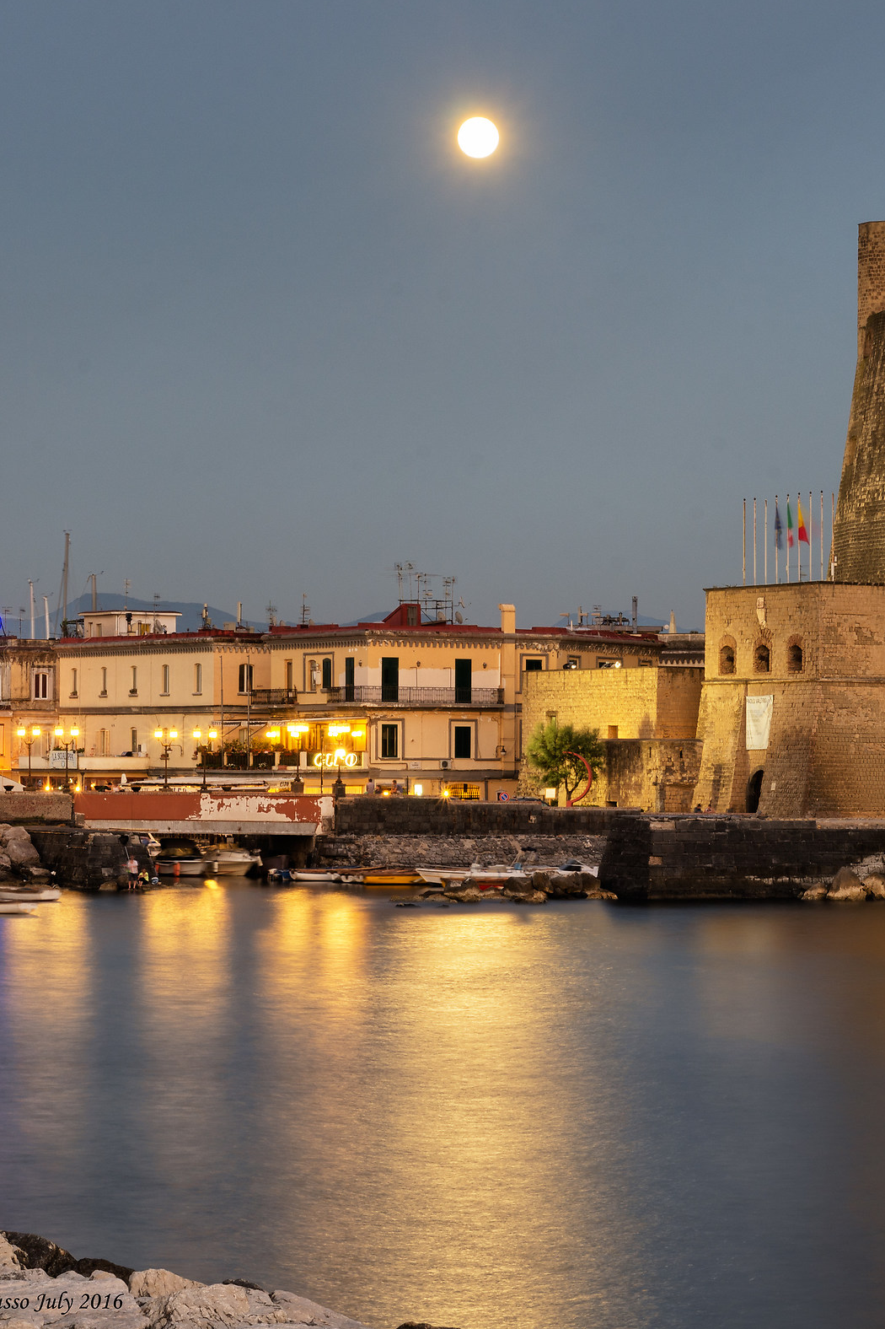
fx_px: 4205
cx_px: 843
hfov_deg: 11.9
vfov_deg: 18.0
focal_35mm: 114
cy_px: 666
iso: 100
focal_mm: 50
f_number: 16
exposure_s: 25
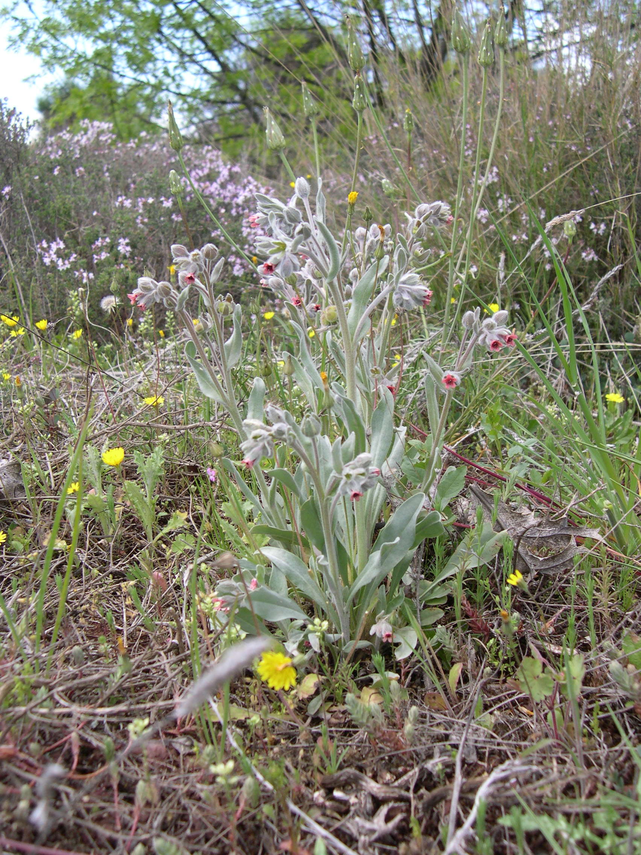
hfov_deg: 37.7
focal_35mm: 38
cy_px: 428
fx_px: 938
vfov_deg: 49.0
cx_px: 320
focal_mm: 8
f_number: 2.8
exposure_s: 1/383
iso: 100
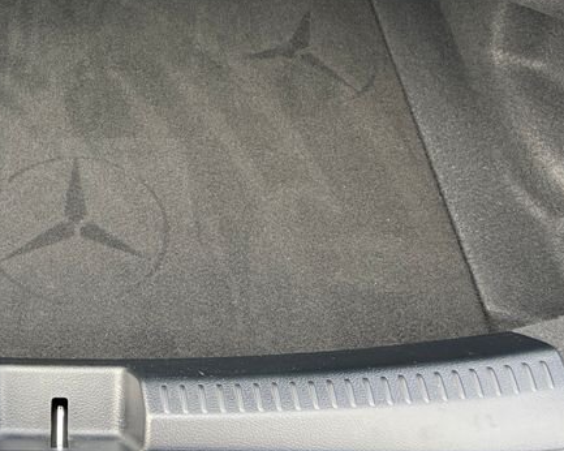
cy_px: 3
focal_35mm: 60
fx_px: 1001
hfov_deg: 30.2
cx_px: 63
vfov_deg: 24.3
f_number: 1.5
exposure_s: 1/108
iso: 125
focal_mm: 5.7
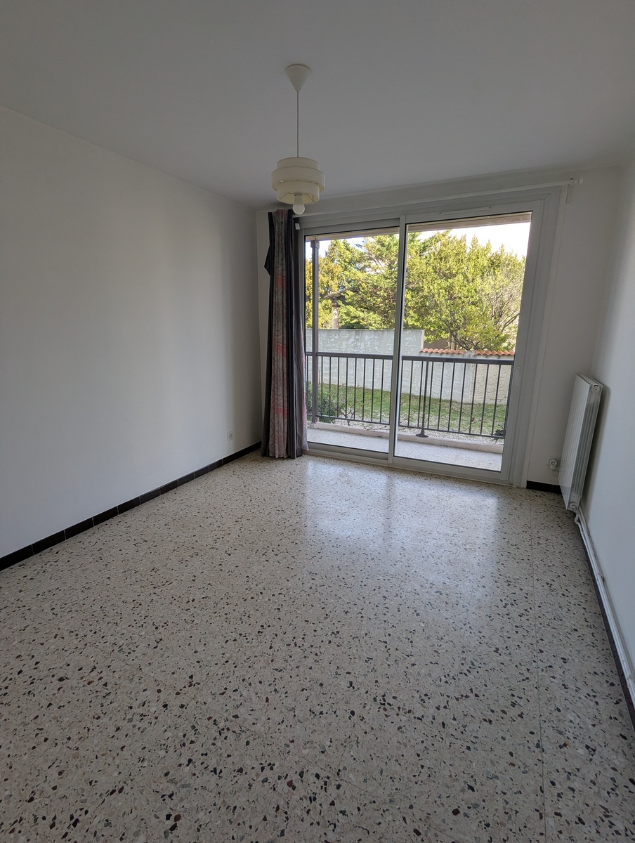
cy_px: 422
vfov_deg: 94.4
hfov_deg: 78.3
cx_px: 318
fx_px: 390
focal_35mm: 16
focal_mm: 2.35
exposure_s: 1/227
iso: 43
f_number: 2.2
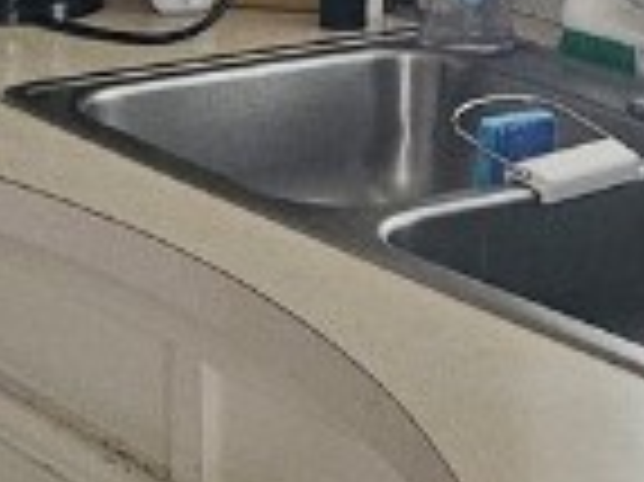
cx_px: 212
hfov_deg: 12.0
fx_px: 3067
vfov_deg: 8.9
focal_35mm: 165
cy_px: -126
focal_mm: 5.4
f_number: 1.8
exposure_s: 1/60
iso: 100
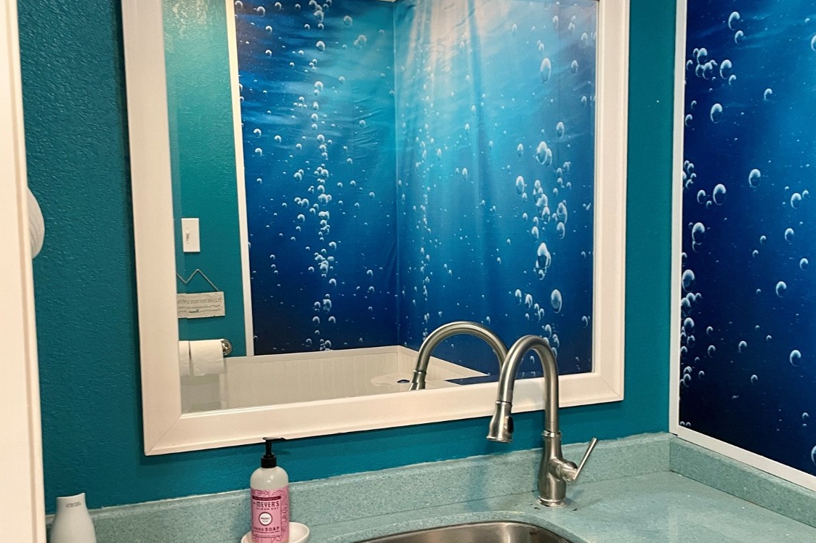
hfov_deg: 51.9
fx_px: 838
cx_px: 411
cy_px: 325
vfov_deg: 35.8
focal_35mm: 37
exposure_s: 1/60
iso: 320
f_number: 1.6
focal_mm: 4.2
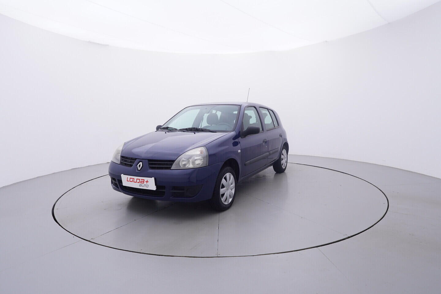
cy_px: 147
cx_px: 220
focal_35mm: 22
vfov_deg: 56.2
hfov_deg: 77.3
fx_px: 276
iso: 200
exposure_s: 1/80
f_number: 5
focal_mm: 15
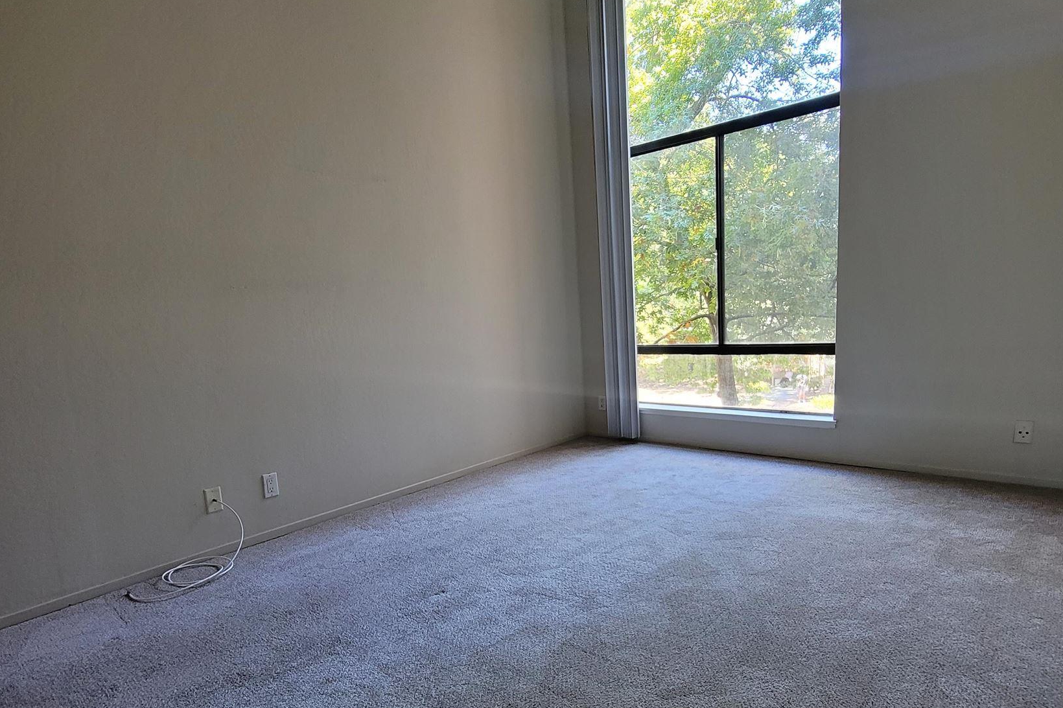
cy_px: 406
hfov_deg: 86.9
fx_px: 561
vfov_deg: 64.2
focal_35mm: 19
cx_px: 525
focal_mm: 2.2
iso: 200
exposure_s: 1/60
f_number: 2.2
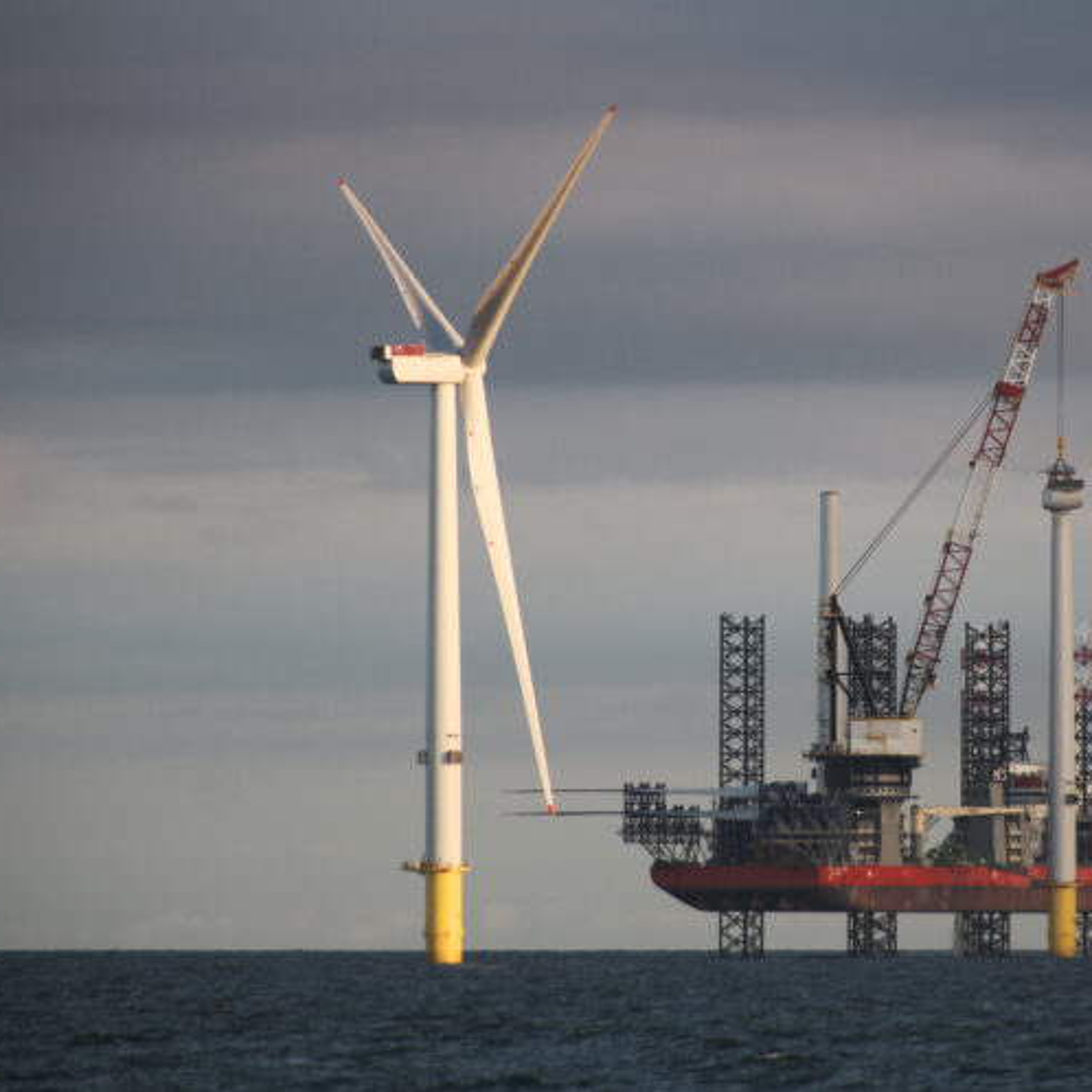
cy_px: 546
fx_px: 18273
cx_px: 792
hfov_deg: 3.4
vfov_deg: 3.4
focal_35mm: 512
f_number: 5.6
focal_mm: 400
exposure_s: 1/800
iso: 320
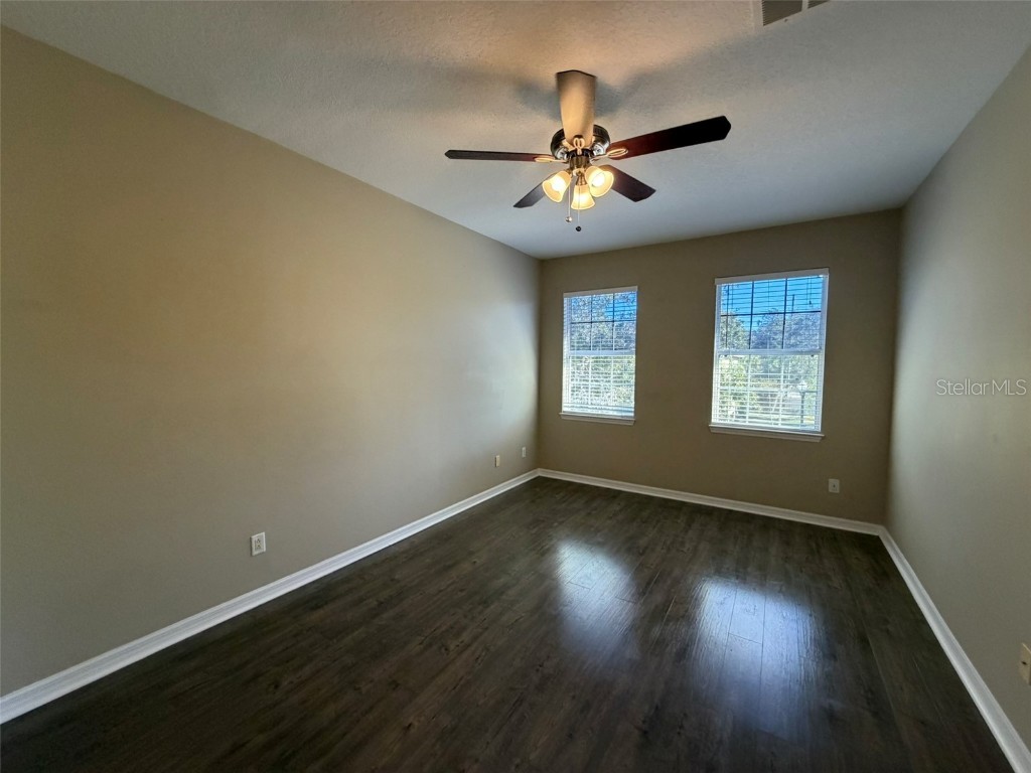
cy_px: 386
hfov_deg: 102.1
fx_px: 417
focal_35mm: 14
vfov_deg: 85.7
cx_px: 516
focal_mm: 2.22
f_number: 2.2
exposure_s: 1/109
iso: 320
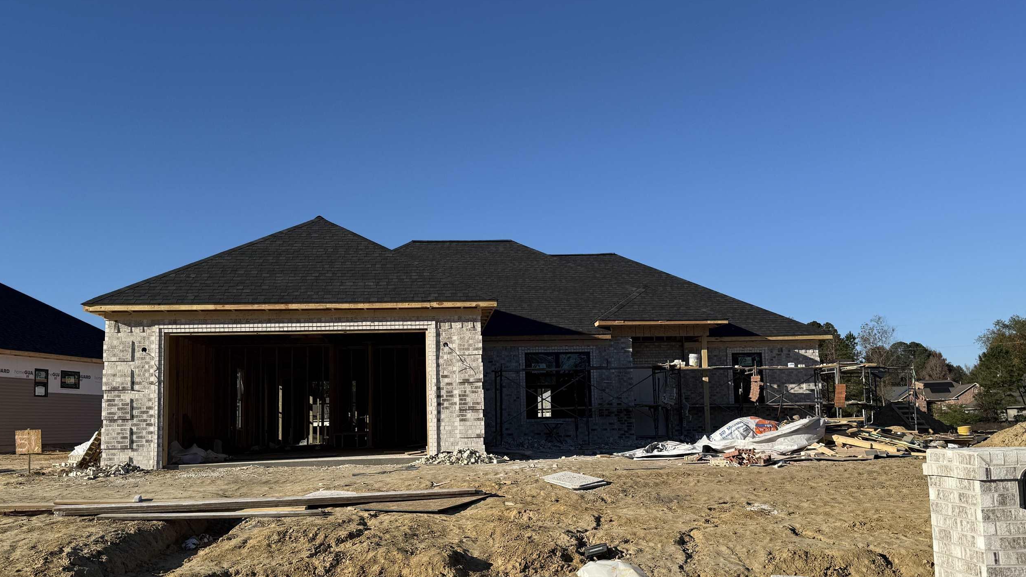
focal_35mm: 32
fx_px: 871
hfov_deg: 61.0
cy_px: 338
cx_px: 506
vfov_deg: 36.6
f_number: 1.78
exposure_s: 1/5714
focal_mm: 6.76
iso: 80
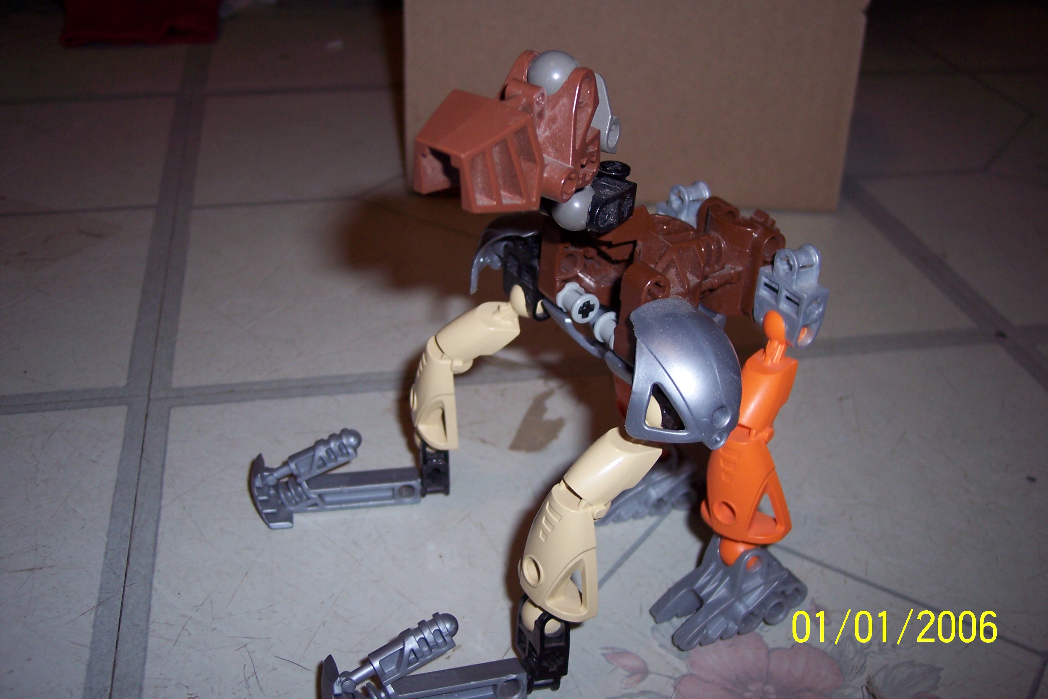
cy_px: 329
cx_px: 525
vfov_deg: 32.6
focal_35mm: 41
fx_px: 1193
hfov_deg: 47.4
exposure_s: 1/60
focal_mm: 8
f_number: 2.8
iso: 100
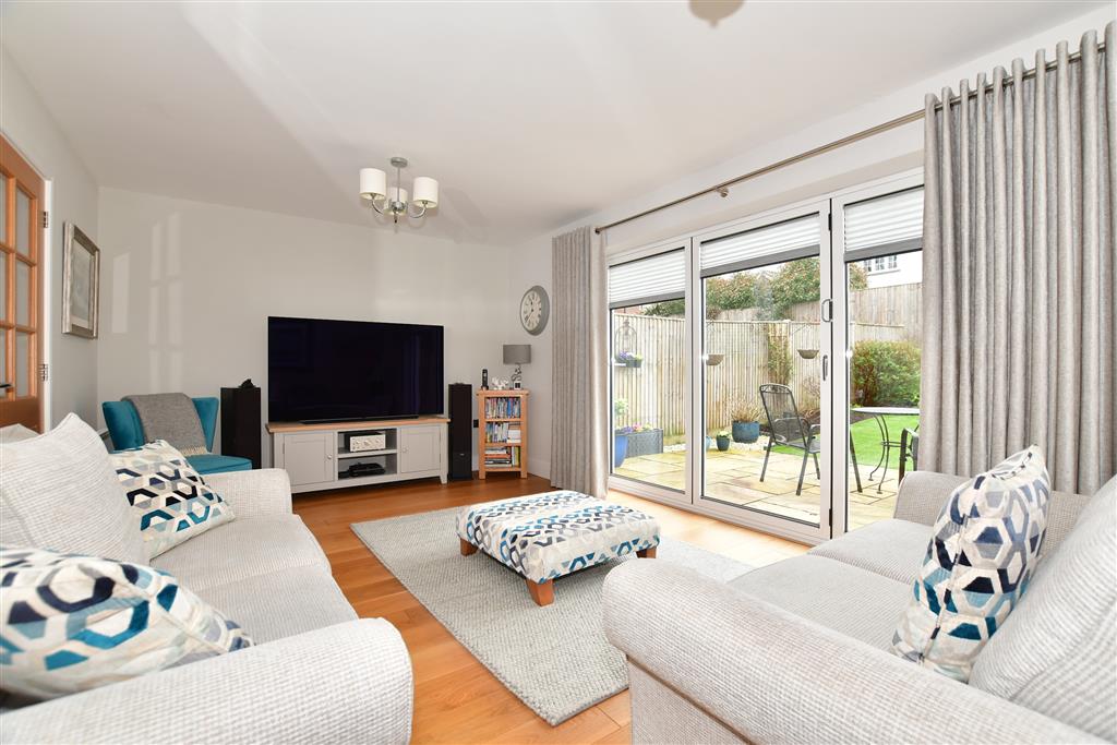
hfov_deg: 100.4
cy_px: 372
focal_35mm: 15
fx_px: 465
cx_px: 558
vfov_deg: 77.3
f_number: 5
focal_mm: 10
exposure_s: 1/60
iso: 250
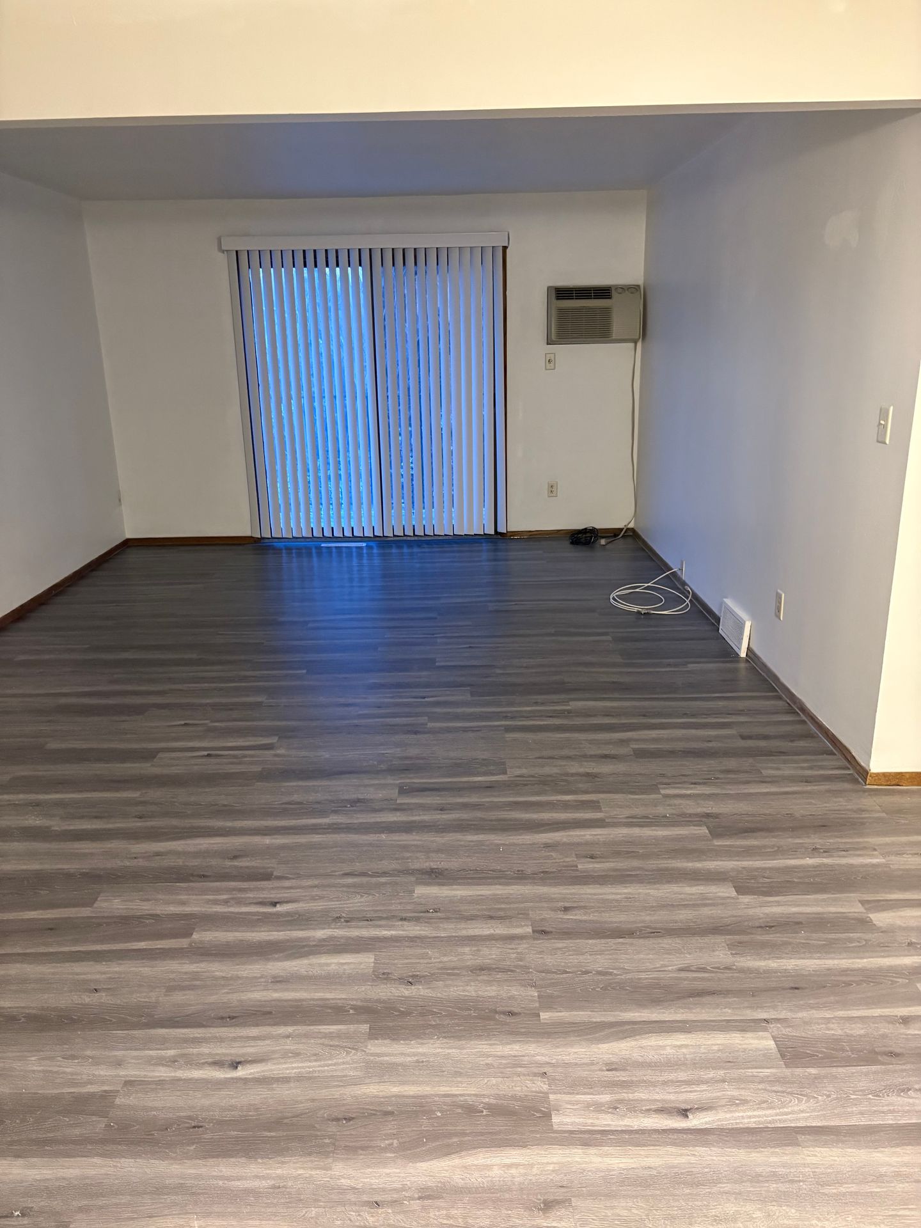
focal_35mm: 26
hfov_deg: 53.1
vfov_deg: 67.3
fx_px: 922
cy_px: 614
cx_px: 460
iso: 500
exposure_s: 1/40
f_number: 1.6
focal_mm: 5.96
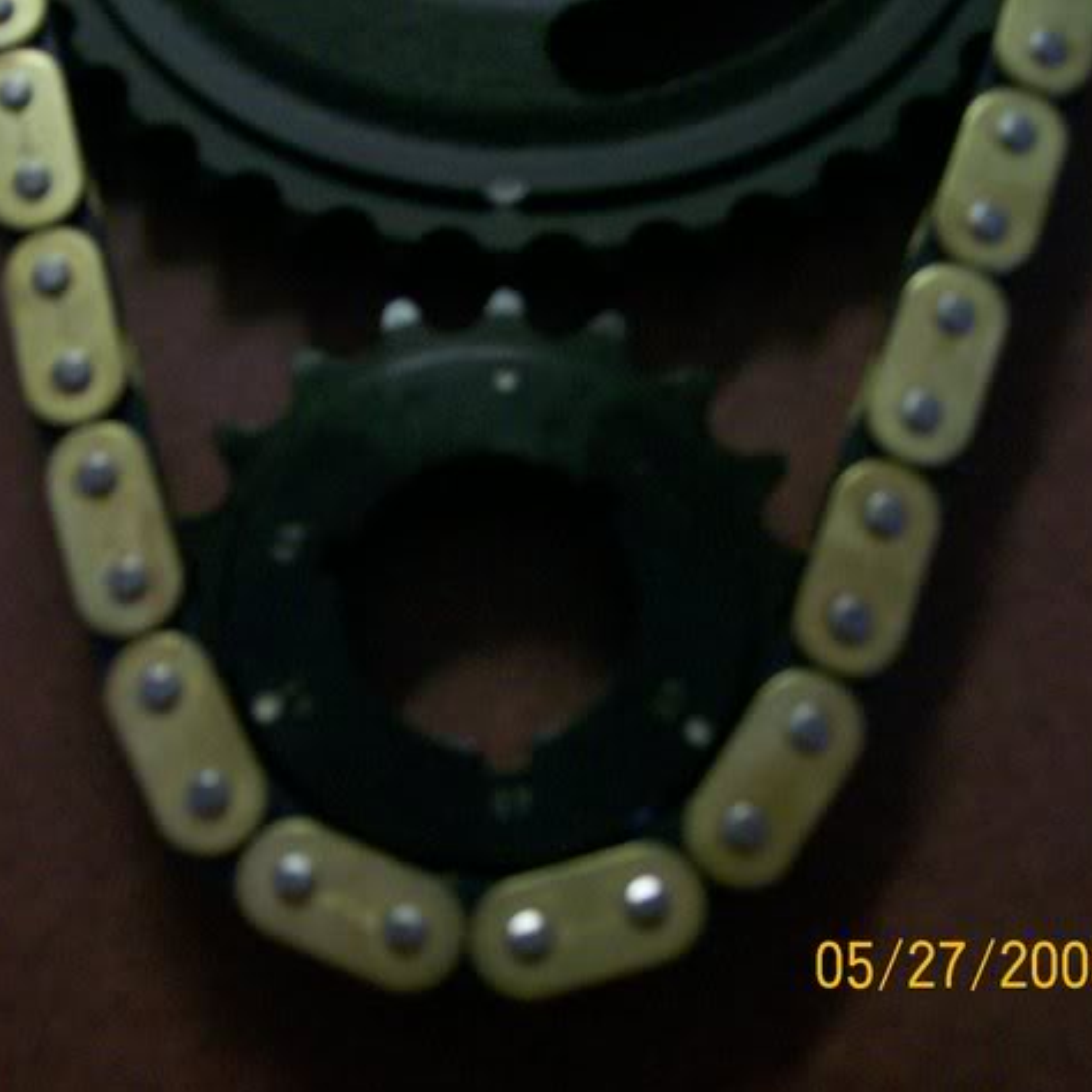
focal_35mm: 43
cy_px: 548
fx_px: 1535
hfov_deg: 39.1
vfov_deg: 39.2
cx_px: 458
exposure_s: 1/8
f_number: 2.7
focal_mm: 6
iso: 160
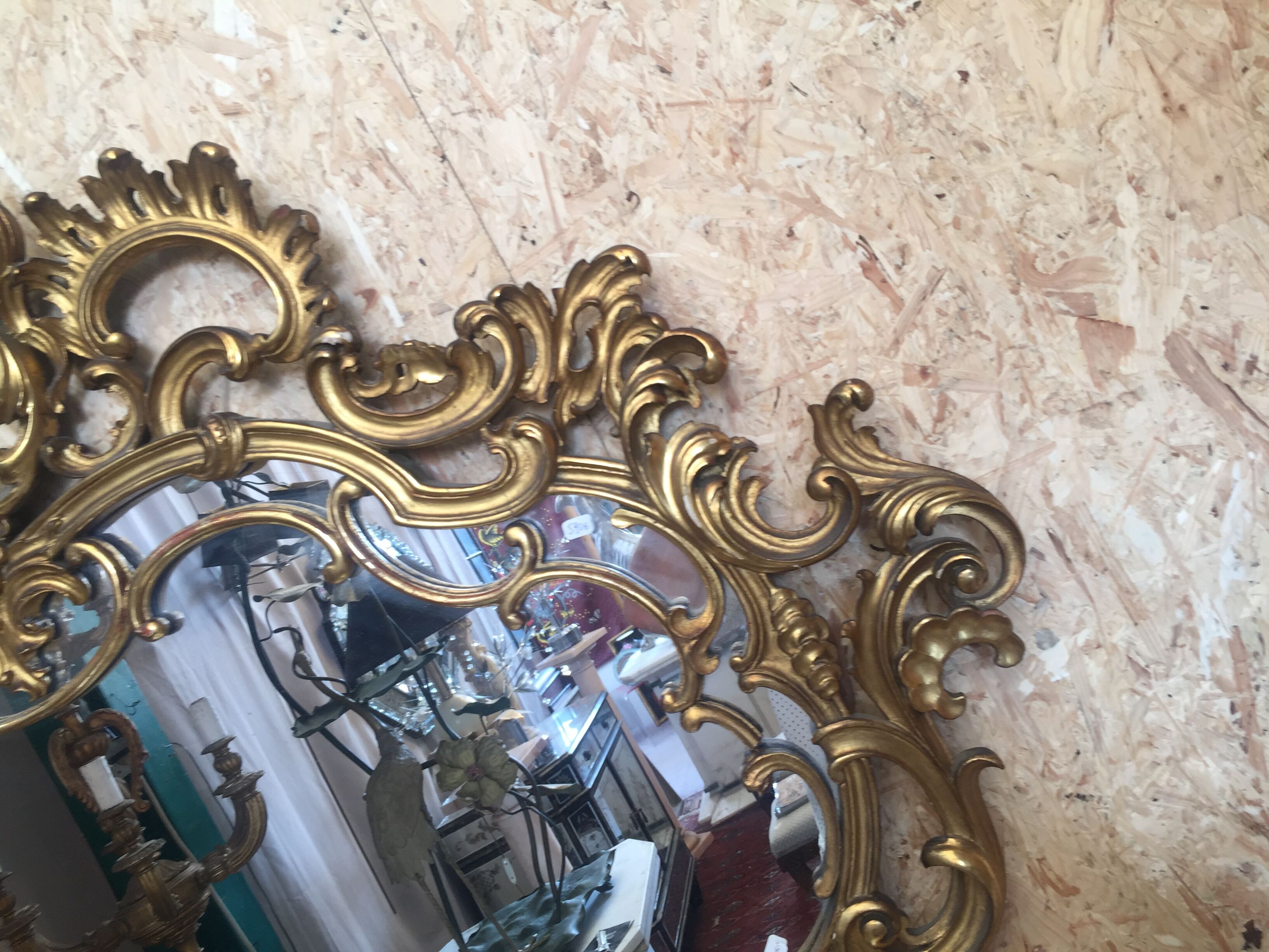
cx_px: 634
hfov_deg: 61.7
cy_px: 476
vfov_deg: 48.2
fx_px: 1063
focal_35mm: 29
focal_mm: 4.15
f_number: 2.2
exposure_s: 1/50
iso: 40
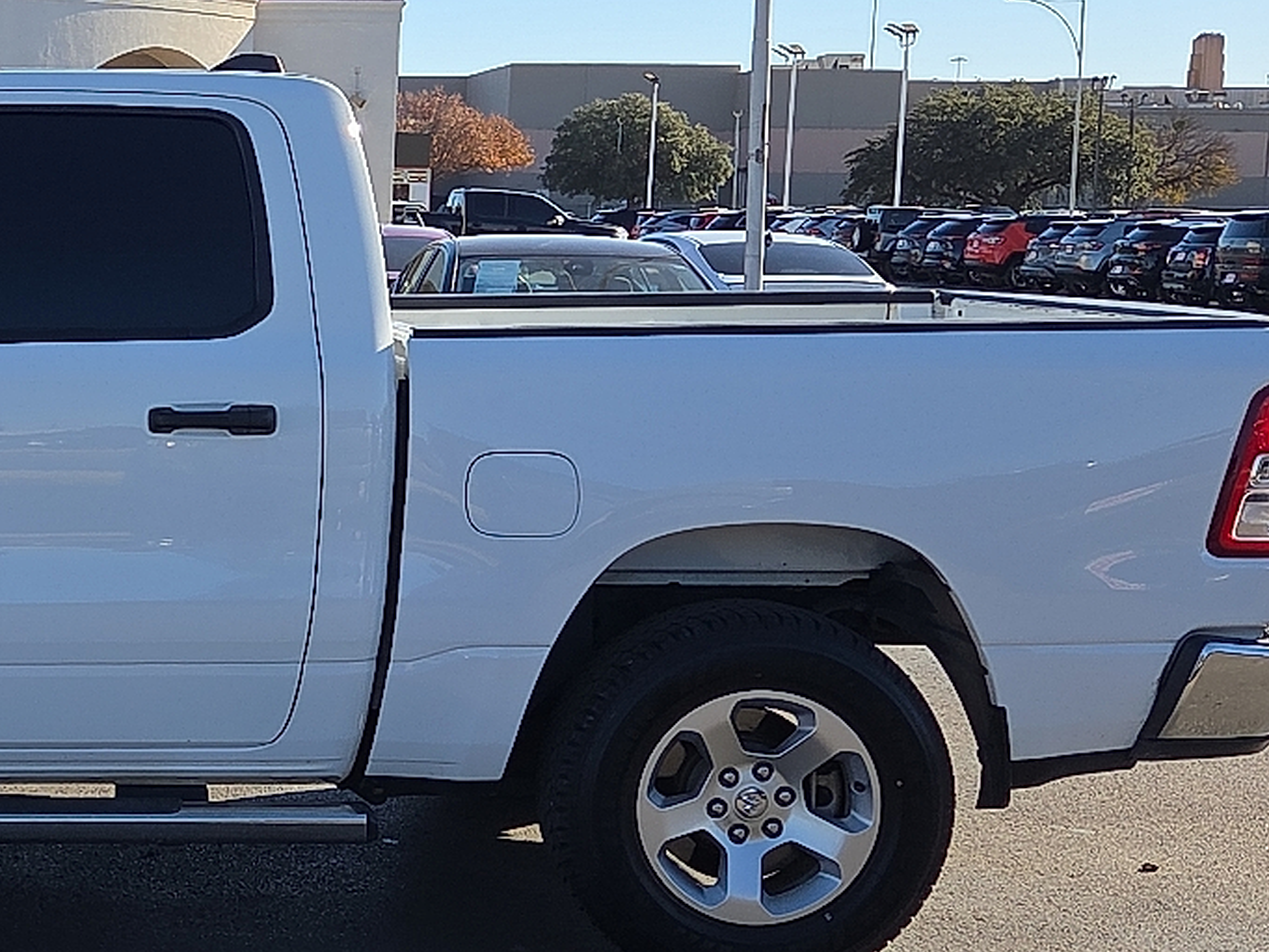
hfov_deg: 26.6
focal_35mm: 68
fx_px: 2494
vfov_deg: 21.6
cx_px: -71
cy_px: 493
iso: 76
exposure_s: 1/5000
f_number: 1.8
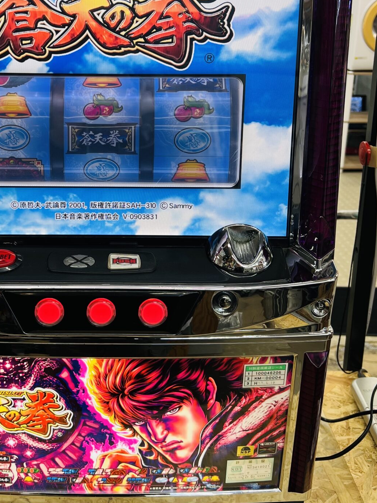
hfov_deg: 30.0
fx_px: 697
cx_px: 120
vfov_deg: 39.3
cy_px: 176
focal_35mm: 48
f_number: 1.5
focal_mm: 5.7
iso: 40
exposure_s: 1/62
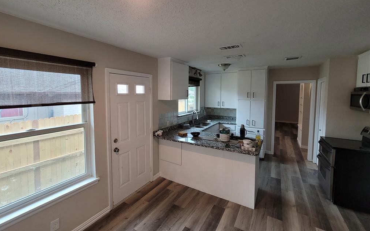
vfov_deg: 78.3
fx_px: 141
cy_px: 102
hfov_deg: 105.3
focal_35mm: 14
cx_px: 184
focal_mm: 2.2
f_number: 2.2
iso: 160
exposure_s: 1/60
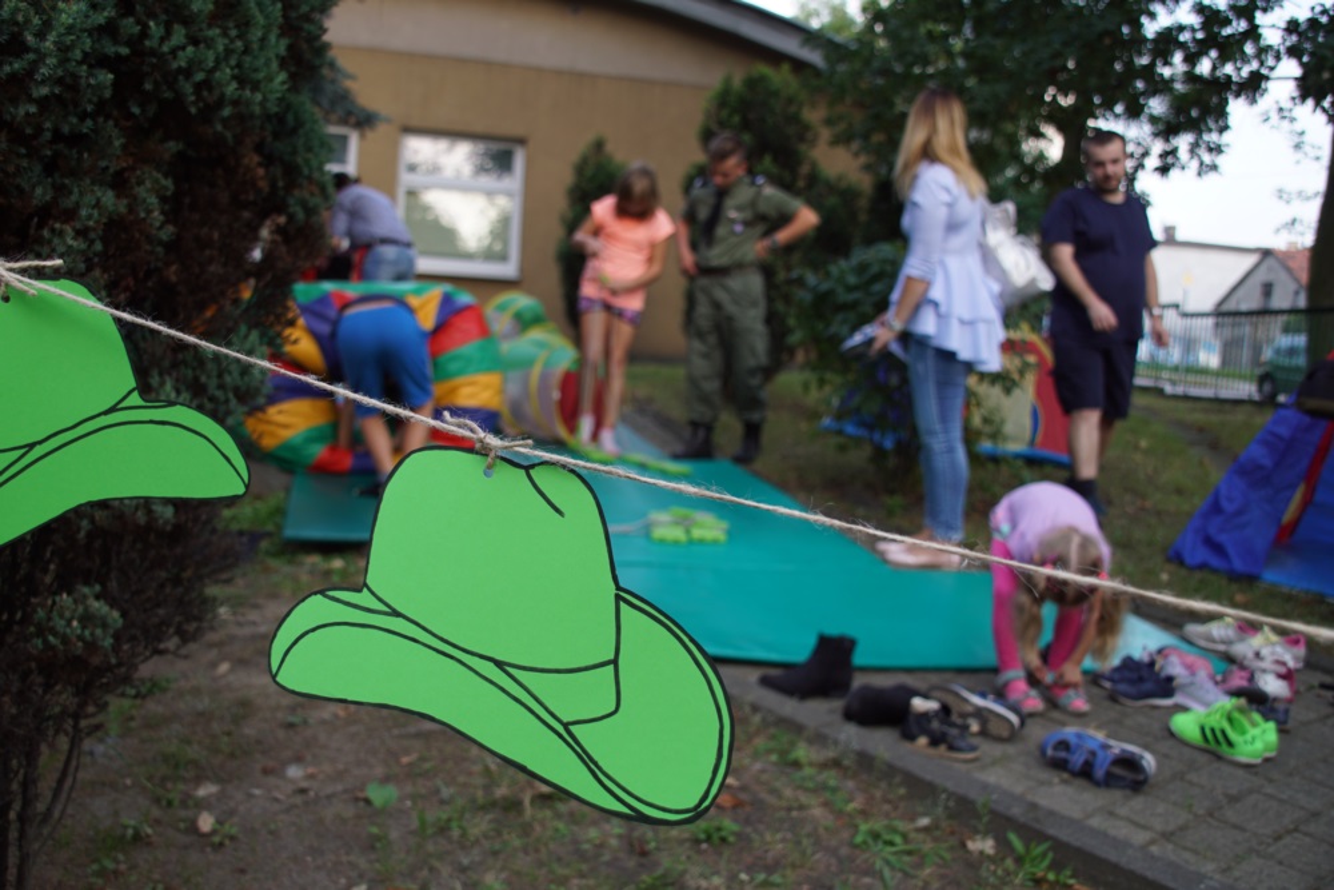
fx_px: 1223
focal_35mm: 33
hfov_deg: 57.2
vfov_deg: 40.0
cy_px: 445
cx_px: 667
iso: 200
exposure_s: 1/160
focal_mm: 22
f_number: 4
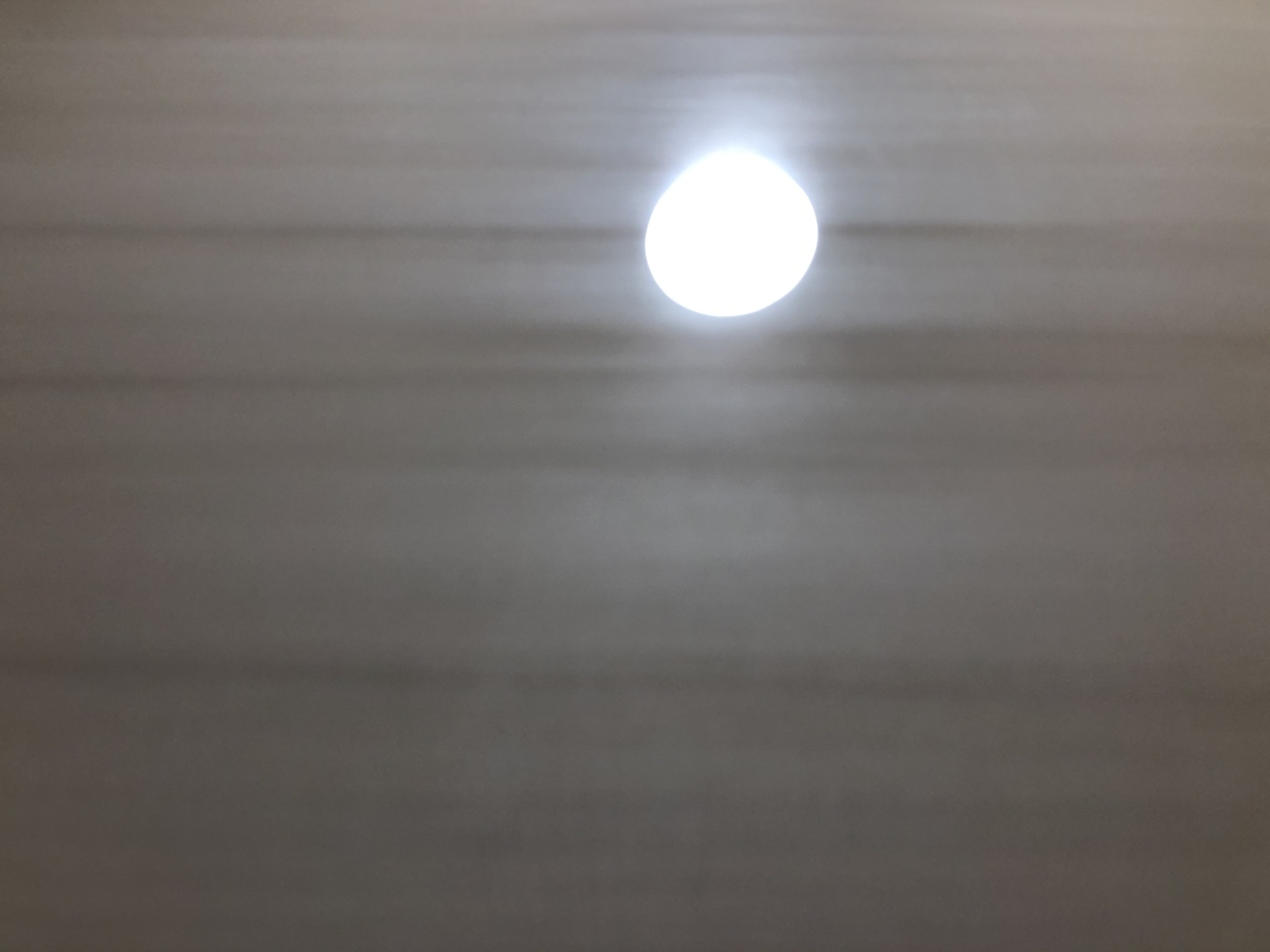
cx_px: 635
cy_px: 476
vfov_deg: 49.7
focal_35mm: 28
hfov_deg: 63.4
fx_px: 1027
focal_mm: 3.99
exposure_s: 1/33
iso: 25
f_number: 1.8
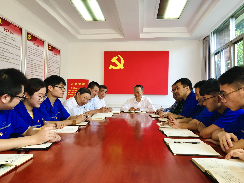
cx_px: 122
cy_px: 92
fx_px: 197
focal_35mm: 28
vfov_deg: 49.7
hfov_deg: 63.4
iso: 20
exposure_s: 1/33
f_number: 1.8
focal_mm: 3.99
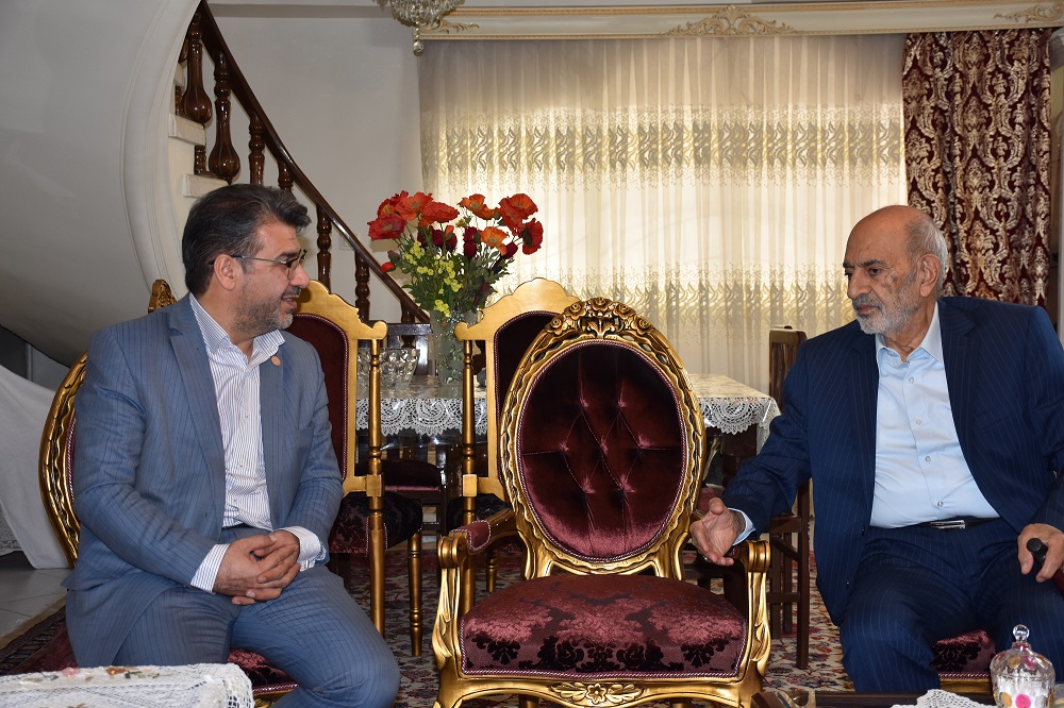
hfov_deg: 38.9
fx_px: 1507
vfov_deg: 26.5
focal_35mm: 51
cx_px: 532
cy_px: 354
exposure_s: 1/60
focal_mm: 34
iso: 400
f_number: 4.2
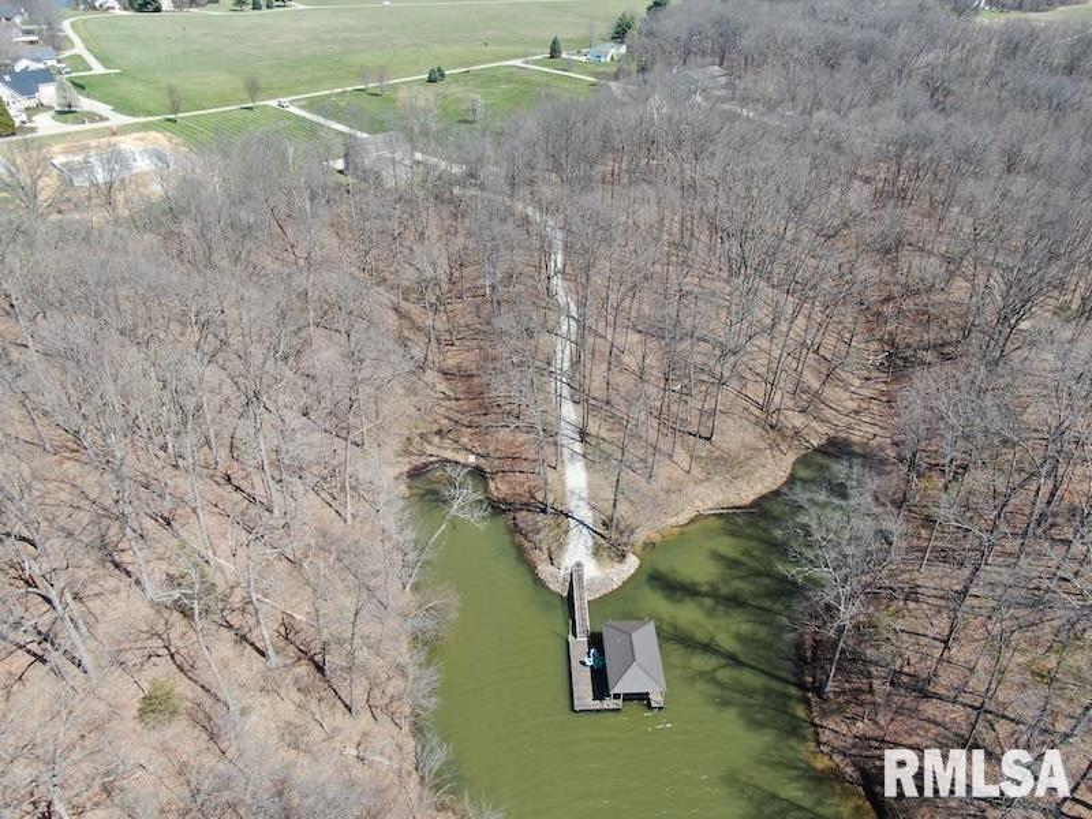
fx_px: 757
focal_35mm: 24
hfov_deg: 71.6
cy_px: 410
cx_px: 546
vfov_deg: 56.8
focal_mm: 4.39
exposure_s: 1/640
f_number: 2.8
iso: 100
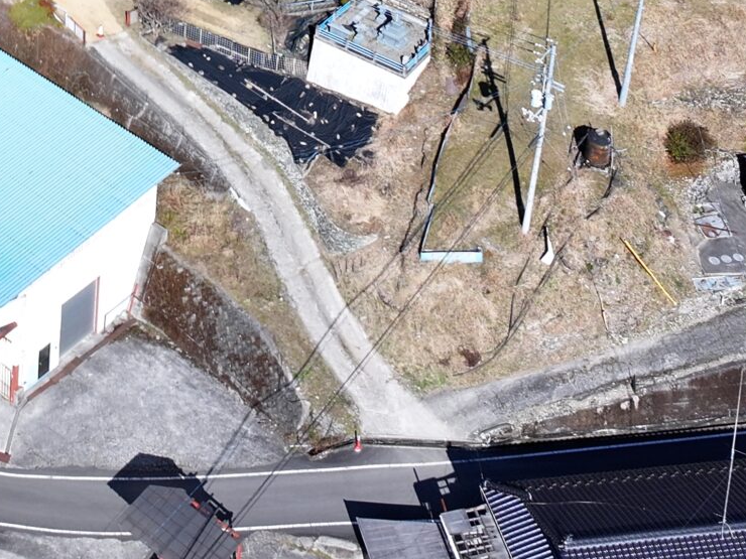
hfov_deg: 22.4
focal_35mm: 83
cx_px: -46
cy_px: -377
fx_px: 1789
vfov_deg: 15.7
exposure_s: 1/1250
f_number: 2.8
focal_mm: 12.29
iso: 110
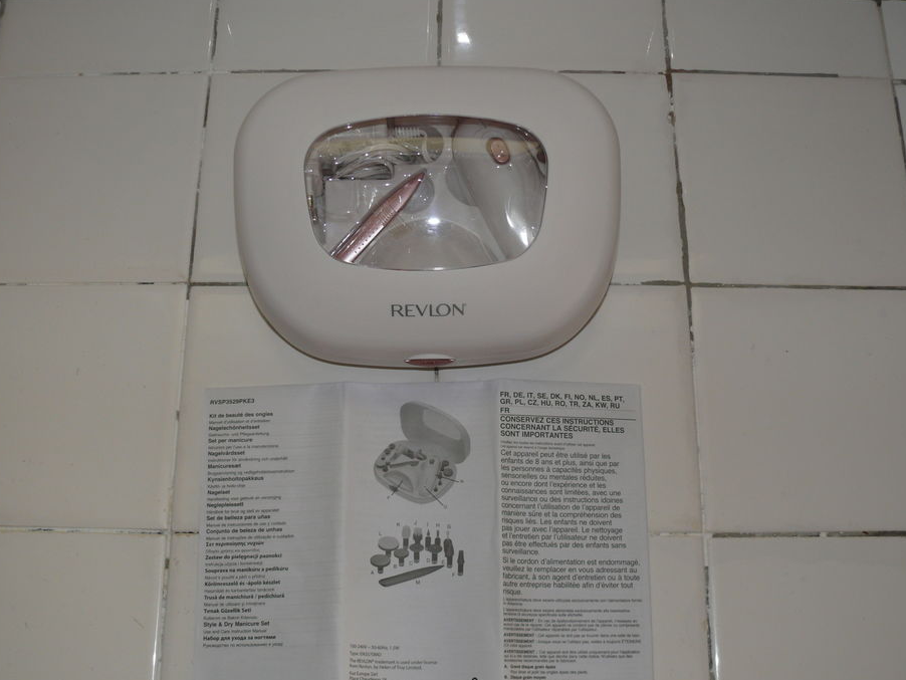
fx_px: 1073
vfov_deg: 35.1
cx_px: 455
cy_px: 373
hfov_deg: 45.8
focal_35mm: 41
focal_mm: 7.8
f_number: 2.8
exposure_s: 1/30
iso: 100
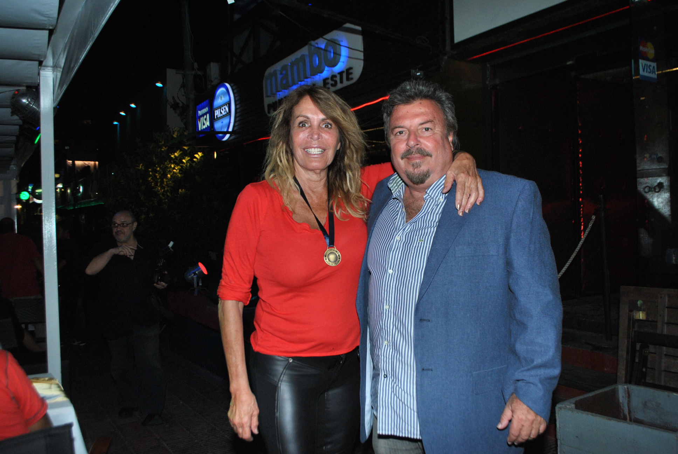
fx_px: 622
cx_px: 339
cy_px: 227
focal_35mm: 33
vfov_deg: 40.1
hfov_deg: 57.2
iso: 400
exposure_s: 1/80
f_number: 5.6
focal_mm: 22
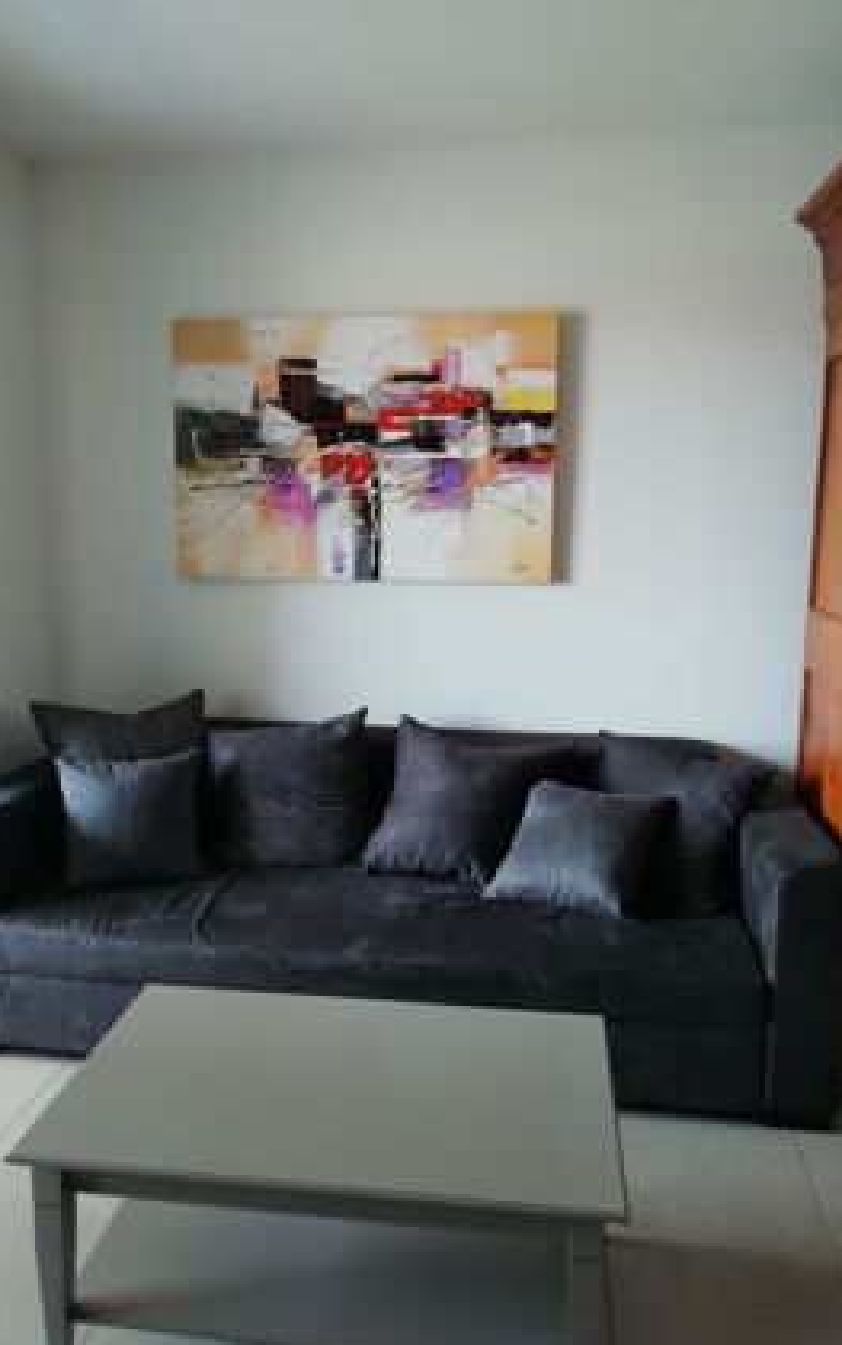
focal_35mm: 28
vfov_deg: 66.4
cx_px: 394
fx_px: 1027
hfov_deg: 44.6
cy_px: 681
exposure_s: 1/33.3
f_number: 2.2
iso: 100
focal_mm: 3.46
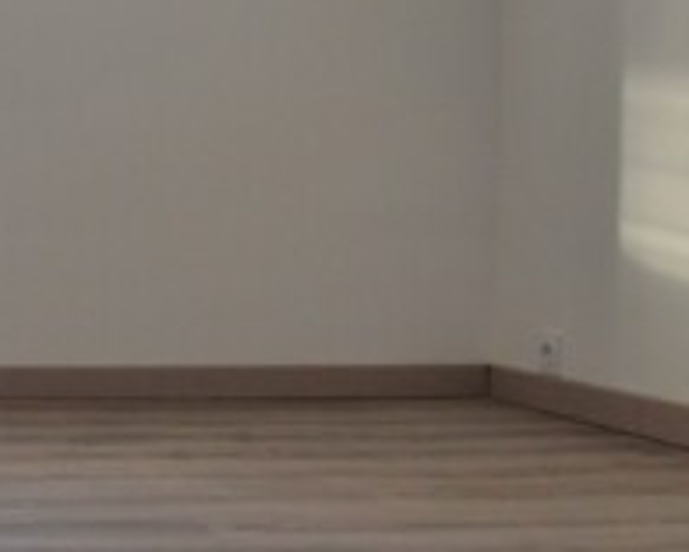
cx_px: -300
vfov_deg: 20.6
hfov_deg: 22.0
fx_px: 1509
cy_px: 173
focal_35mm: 74
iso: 400
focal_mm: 10
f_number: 4
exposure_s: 1/60
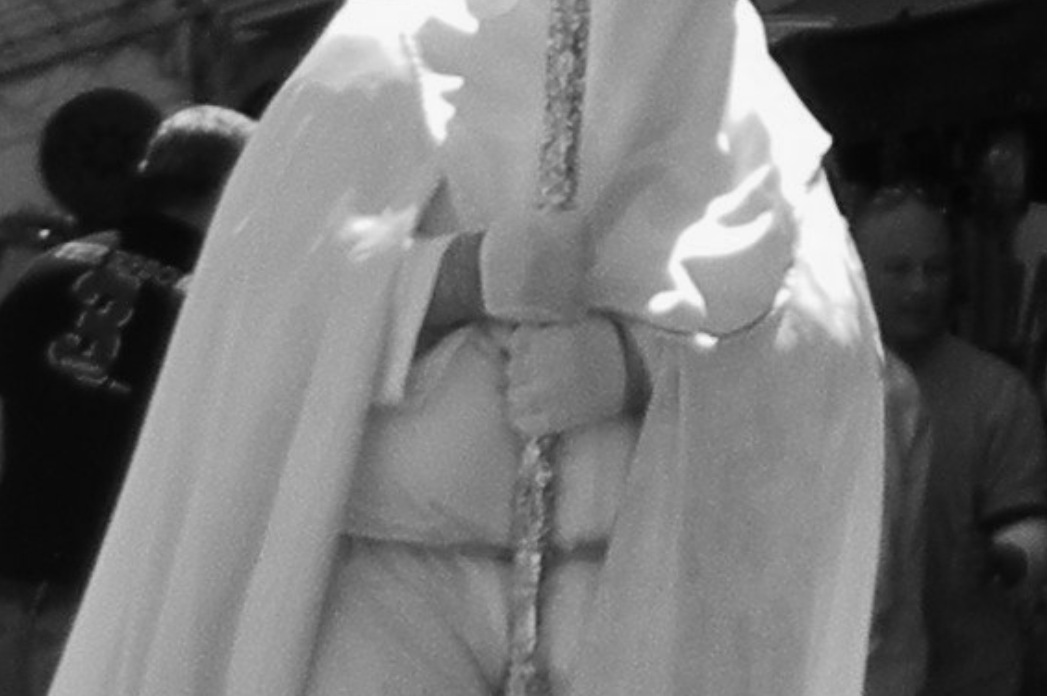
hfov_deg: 9.2
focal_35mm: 221
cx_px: 1347
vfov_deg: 6.2
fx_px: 6423
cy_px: -150
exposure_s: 1/947
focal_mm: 5.4
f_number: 3.5
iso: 160
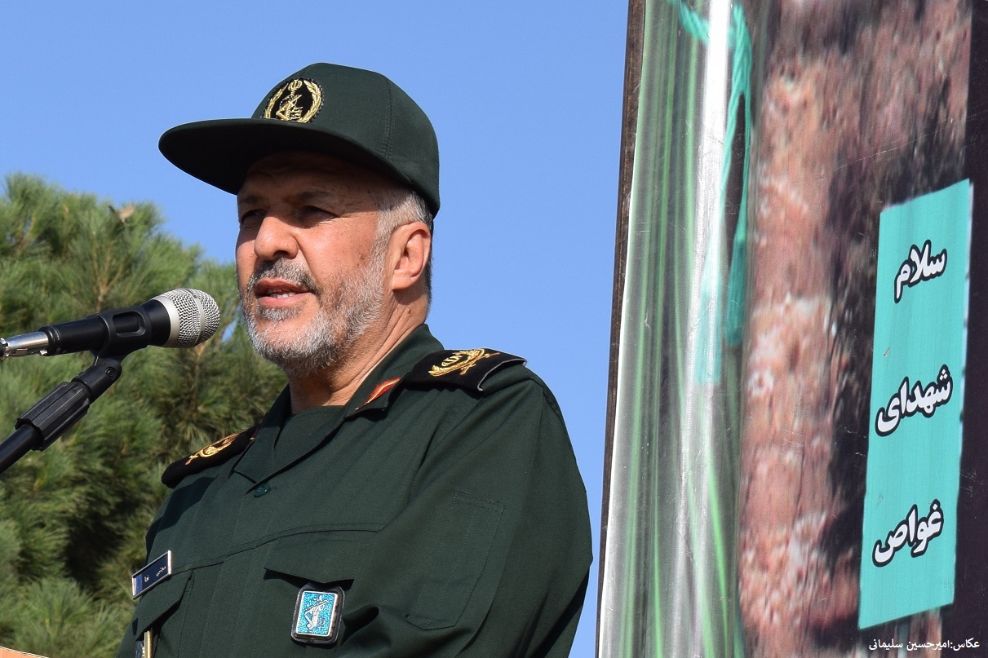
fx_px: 2264
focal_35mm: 82
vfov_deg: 16.5
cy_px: 329
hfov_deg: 24.6
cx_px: 494
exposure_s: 1/400
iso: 200
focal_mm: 55
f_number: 10
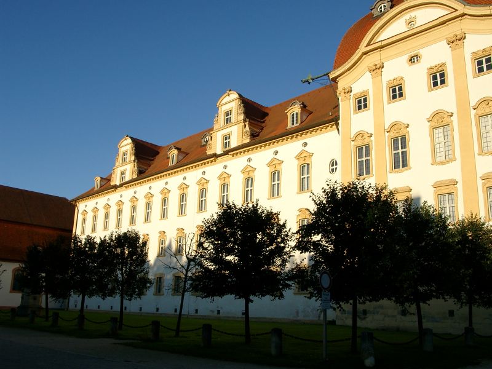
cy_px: 184
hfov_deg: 54.0
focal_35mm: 34
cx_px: 246
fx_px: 483
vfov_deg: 41.8
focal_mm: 7.13
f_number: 4
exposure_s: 1/599
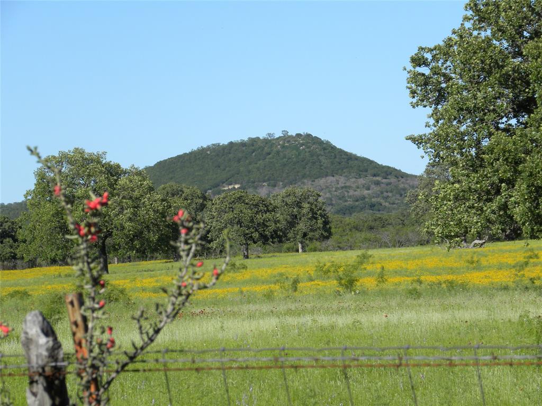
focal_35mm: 212
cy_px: 203
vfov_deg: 7.0
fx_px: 3319
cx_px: 271
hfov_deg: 9.3
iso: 64
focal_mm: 37.7
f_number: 5.6
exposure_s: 1/275
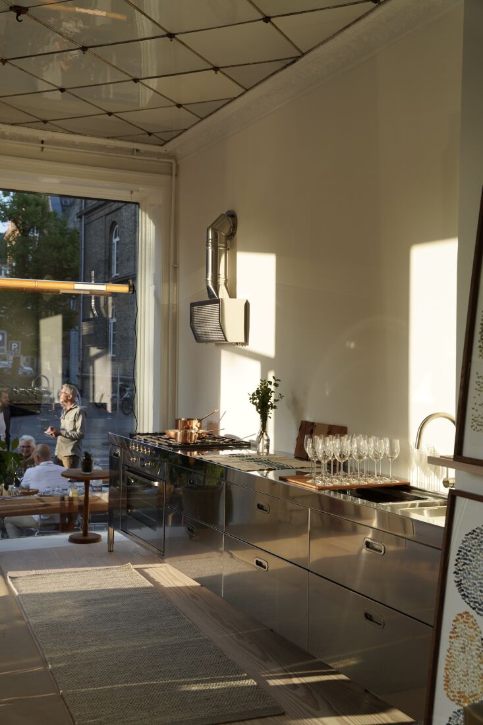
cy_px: 362
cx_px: 242
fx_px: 837
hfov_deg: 32.2
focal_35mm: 42
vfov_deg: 46.8
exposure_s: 1/125
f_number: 5.6
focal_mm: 41.6
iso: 100
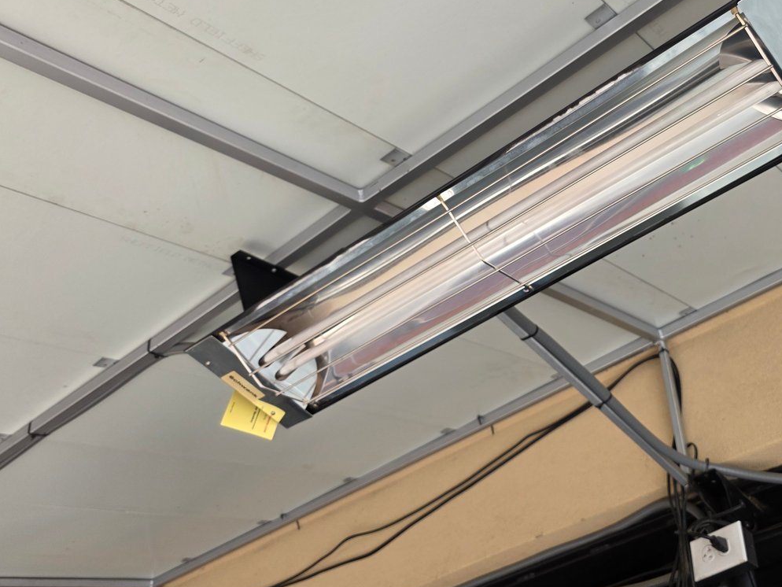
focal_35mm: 35
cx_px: 557
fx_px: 791
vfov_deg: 39.9
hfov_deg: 51.0
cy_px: 171
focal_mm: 6.3
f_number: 1.7
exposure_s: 1/359
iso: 50
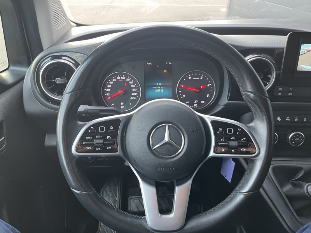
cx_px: 156
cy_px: 116
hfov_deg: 67.3
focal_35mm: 26
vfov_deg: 53.1
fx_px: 234
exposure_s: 1/60
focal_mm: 5.1
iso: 200
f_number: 1.6
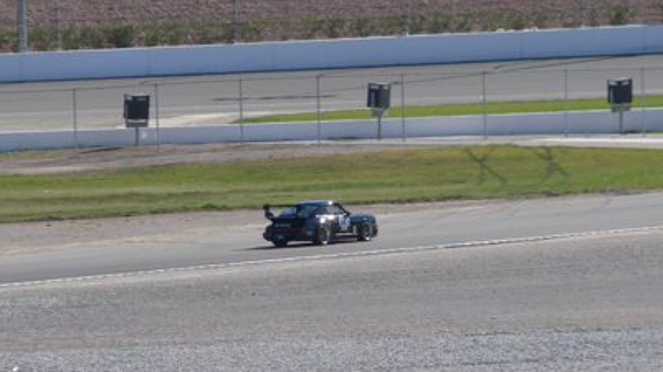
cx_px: 355
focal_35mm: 564
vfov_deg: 2.2
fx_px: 9909
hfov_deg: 3.8
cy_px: 255
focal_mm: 72
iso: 80
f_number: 4.6
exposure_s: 1/500
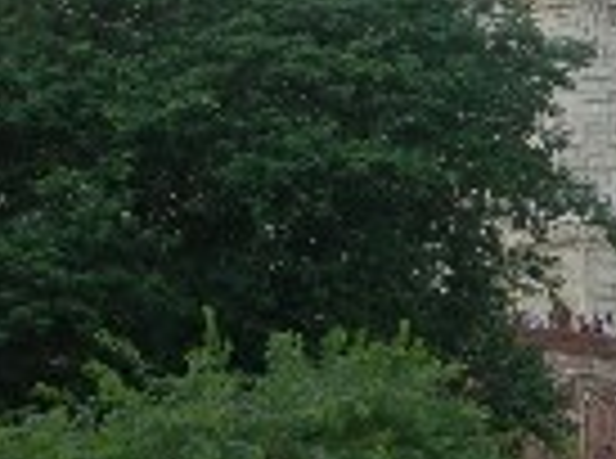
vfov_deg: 7.8
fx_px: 3319
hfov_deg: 10.5
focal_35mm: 187
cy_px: -122
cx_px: 612
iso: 110
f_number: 3.8
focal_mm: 10.2
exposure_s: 1/250
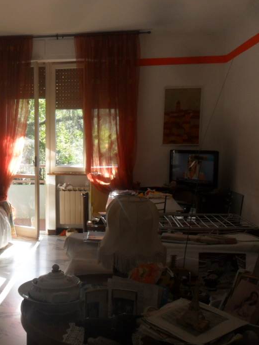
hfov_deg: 34.4
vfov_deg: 46.8
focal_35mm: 40
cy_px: 188
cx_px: 39
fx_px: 399
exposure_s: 1/90
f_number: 3.5
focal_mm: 4.9
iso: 100
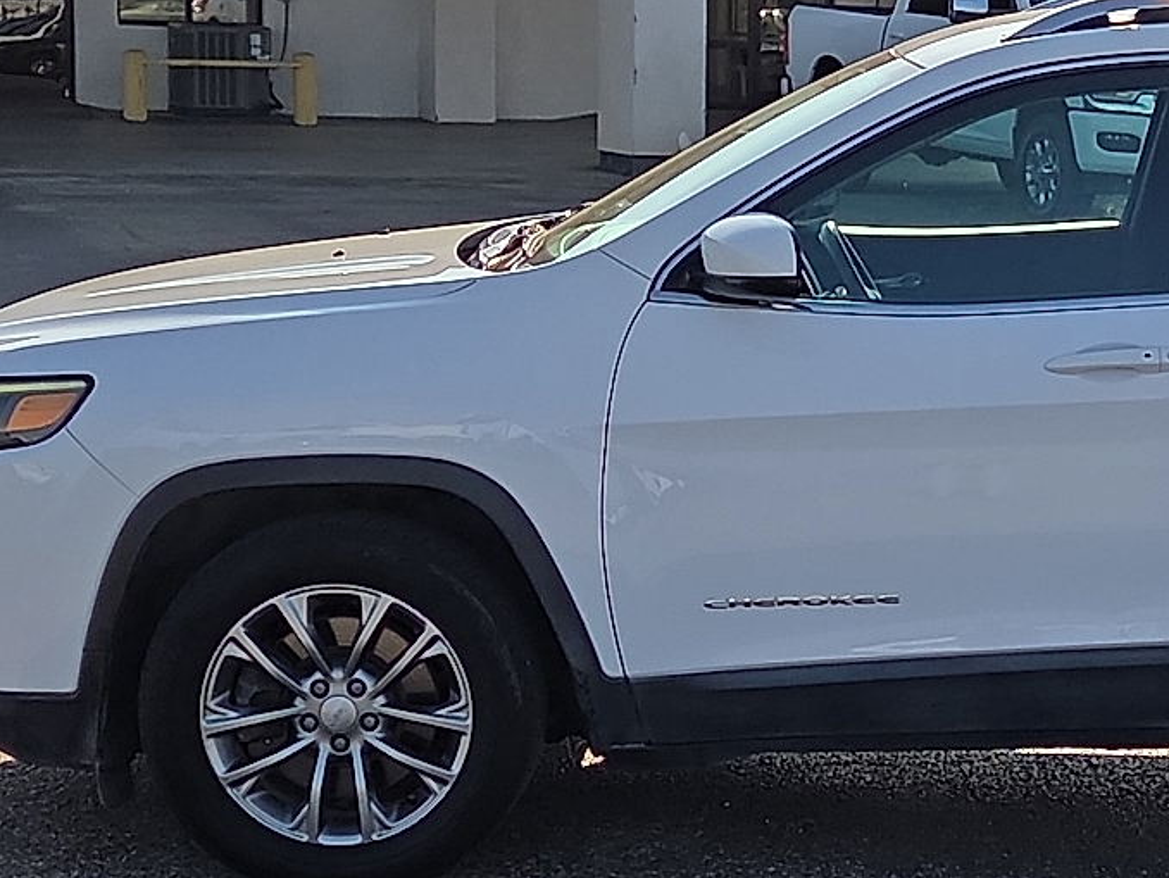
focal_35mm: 92
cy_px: 438
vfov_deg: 16.1
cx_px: 1048
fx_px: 3108
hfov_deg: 20.9
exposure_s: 1/5000
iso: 25
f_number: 1.8
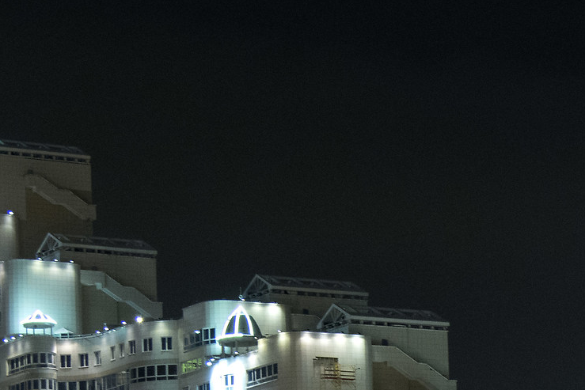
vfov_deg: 7.3
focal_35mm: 185
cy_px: 566
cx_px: 398
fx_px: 3007
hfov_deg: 11.1
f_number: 4
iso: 1000
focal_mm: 38
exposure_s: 1/10
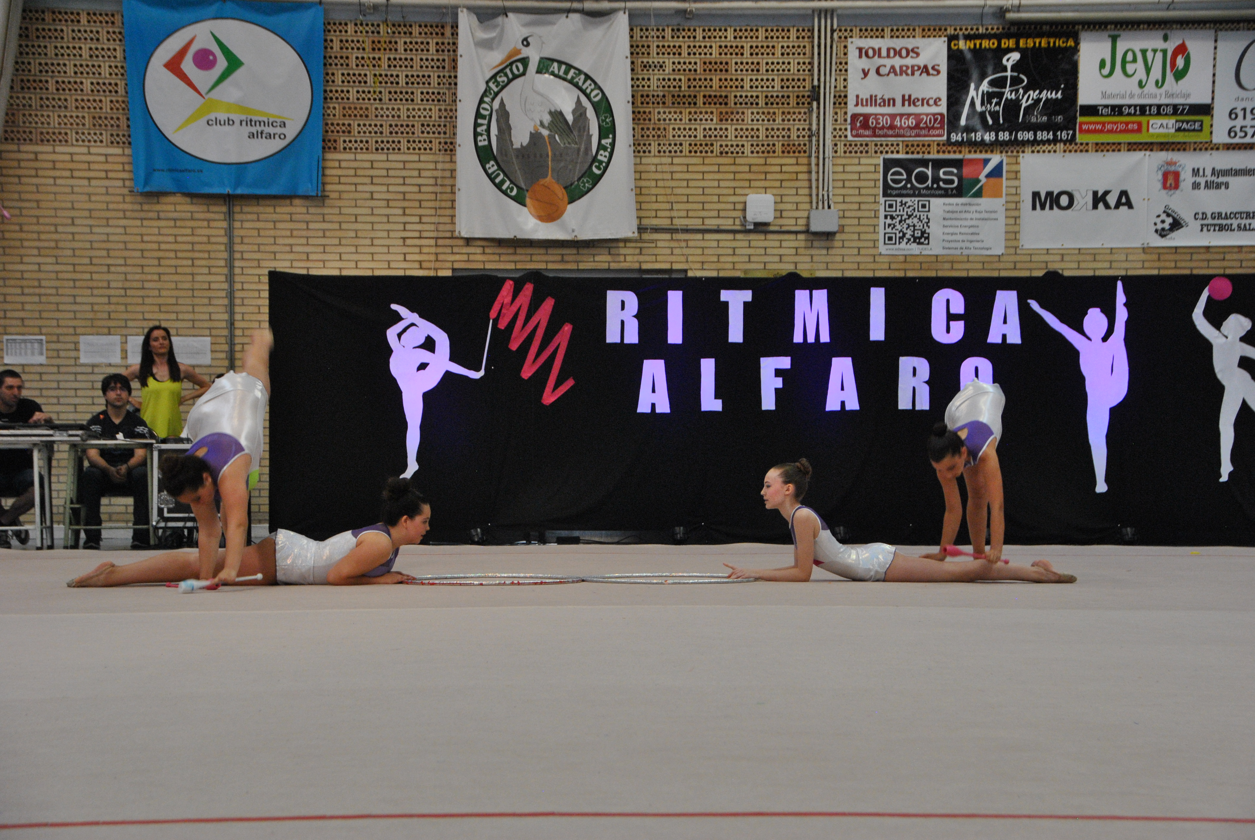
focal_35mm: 82
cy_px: 420
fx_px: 2879
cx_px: 628
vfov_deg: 16.6
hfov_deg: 24.6
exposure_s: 1/160
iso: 800
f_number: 6.3
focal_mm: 55
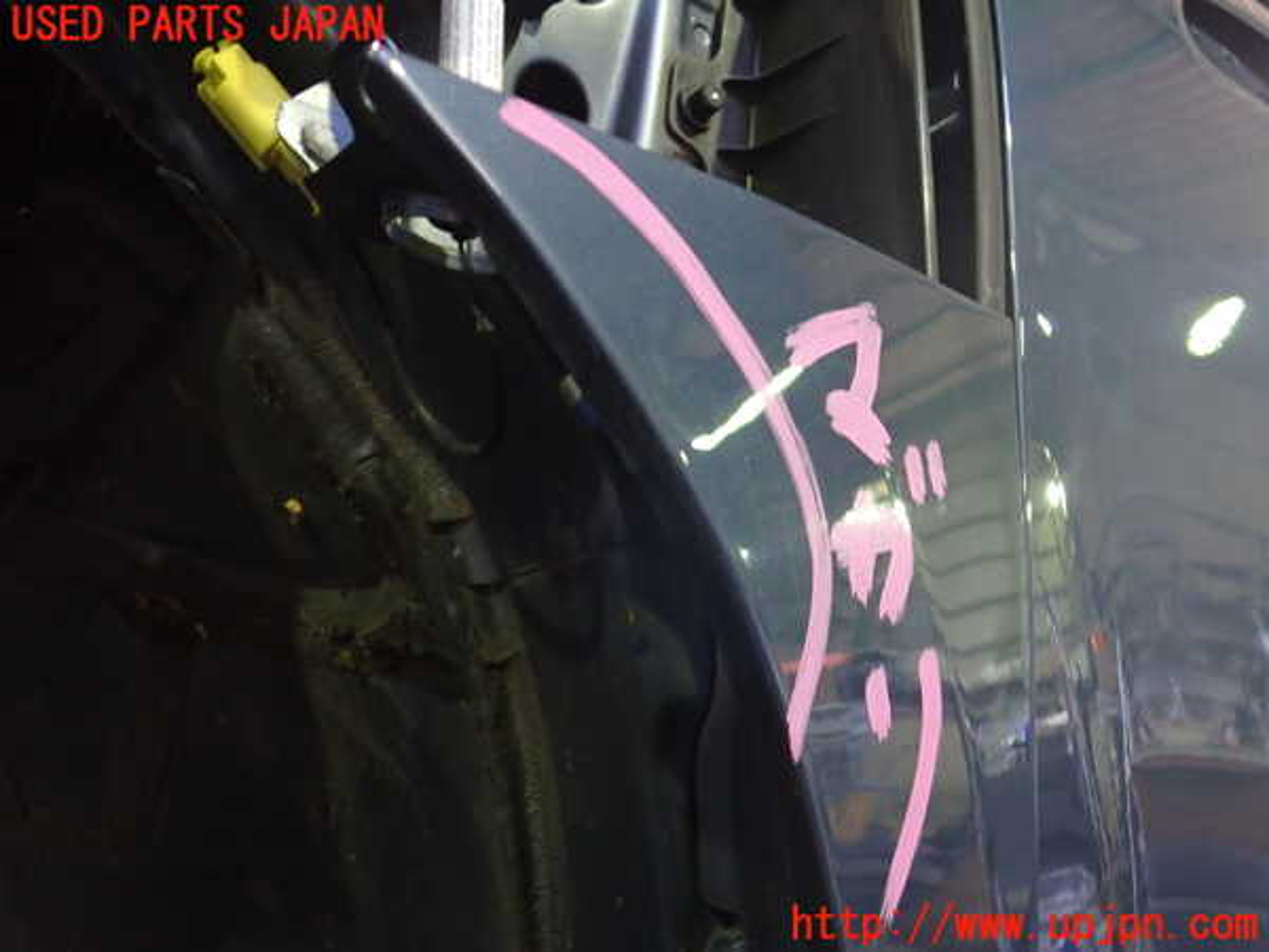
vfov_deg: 46.8
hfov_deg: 60.0
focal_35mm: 30
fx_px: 1100
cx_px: 634
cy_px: 476
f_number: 2.3
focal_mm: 5.4
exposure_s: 1/20
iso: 800
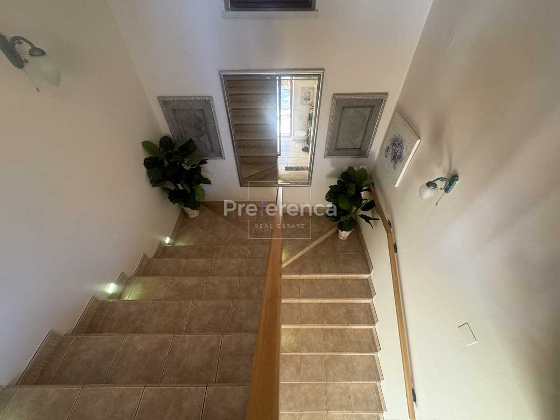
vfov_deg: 85.7
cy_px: 210
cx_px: 280
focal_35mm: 14
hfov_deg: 102.1
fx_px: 226
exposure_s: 1/50
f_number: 2.2
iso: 250
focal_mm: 2.22
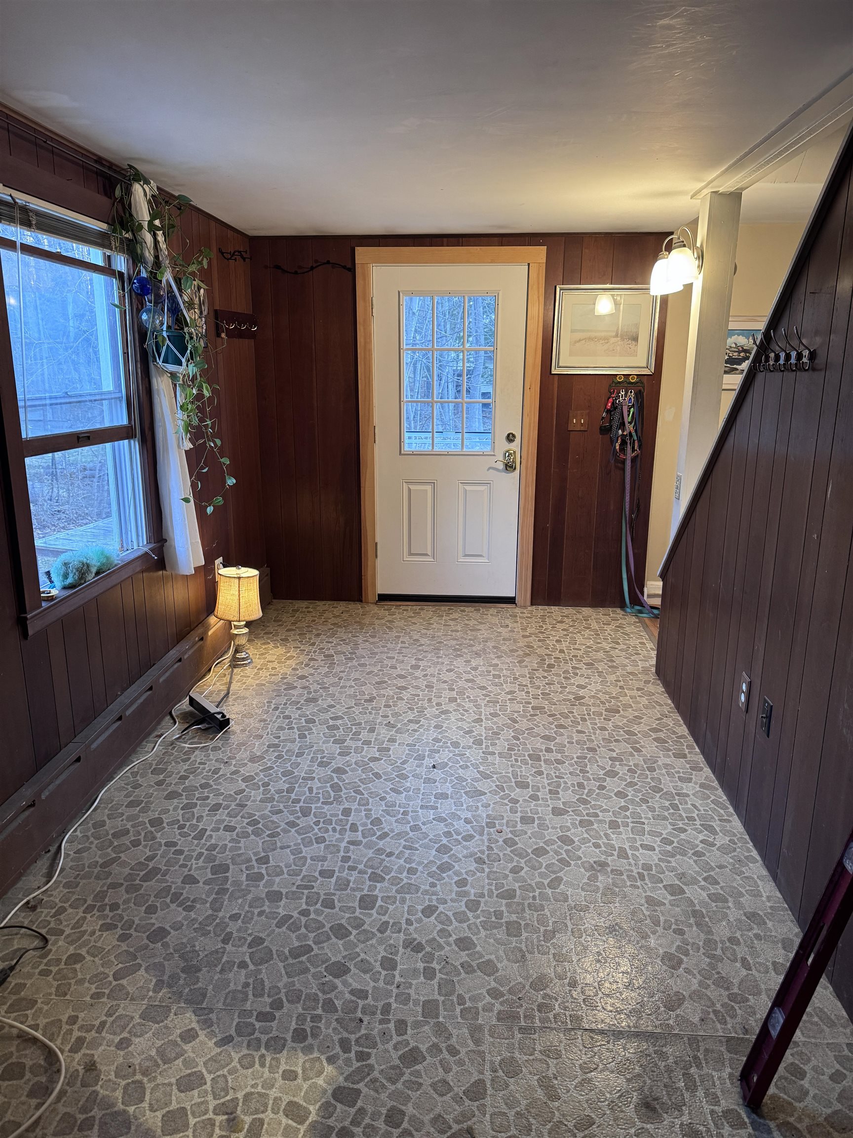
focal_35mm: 24
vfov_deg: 71.6
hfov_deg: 56.8
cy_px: 569
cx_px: 426
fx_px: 789
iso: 250
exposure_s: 1/60
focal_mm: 6.76
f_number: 1.78
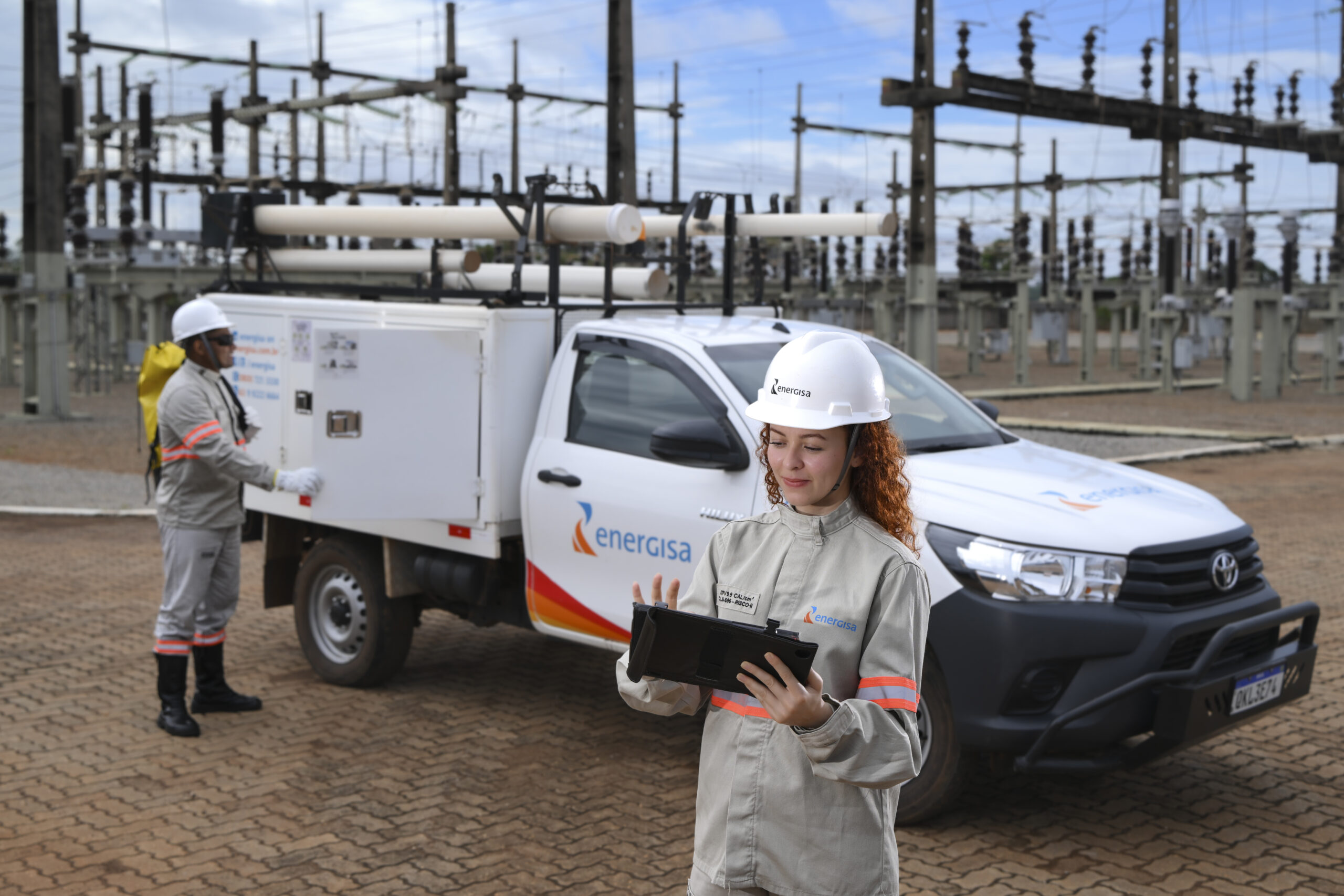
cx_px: 672
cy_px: 448
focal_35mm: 43
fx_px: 1605
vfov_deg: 31.2
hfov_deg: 45.4
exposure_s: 1/320
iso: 32
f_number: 4.5
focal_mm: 43
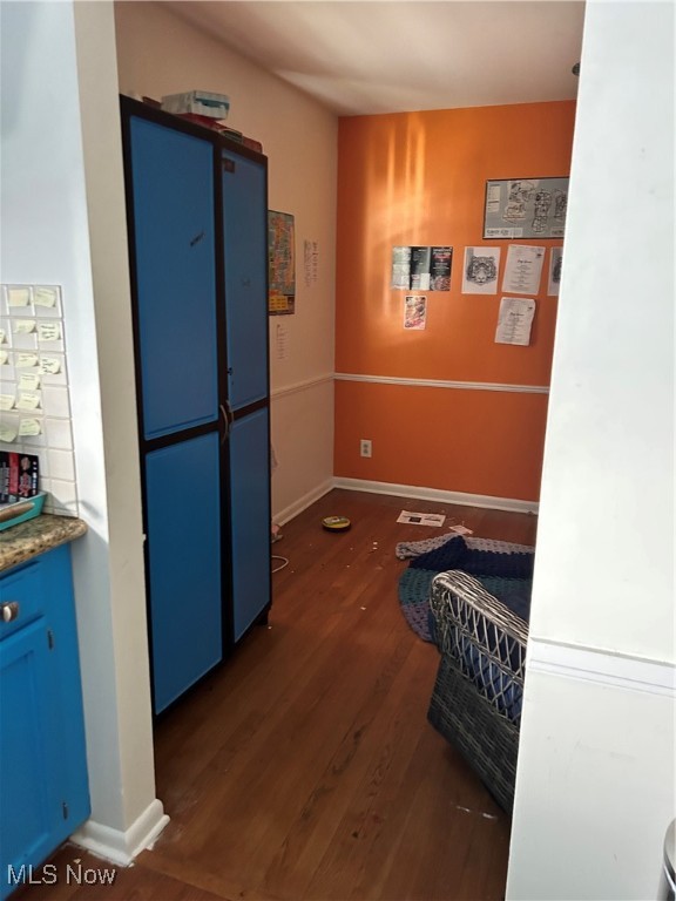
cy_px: 450
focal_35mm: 26
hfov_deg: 53.1
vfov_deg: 67.3
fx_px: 677
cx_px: 338
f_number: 1.5
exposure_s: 1/40
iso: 640
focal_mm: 5.7
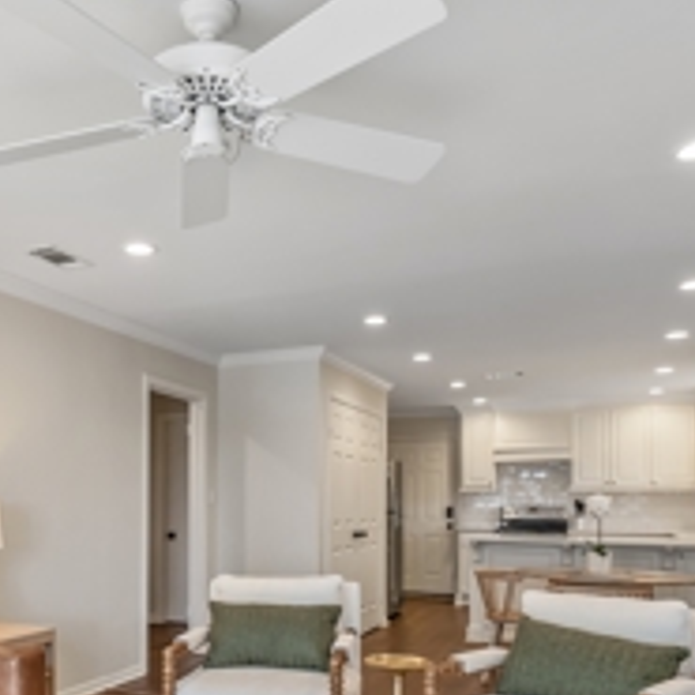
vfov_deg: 48.3
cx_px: 207
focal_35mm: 33
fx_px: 750
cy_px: 500
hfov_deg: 48.5
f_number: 8
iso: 800
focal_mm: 16
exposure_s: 1/25
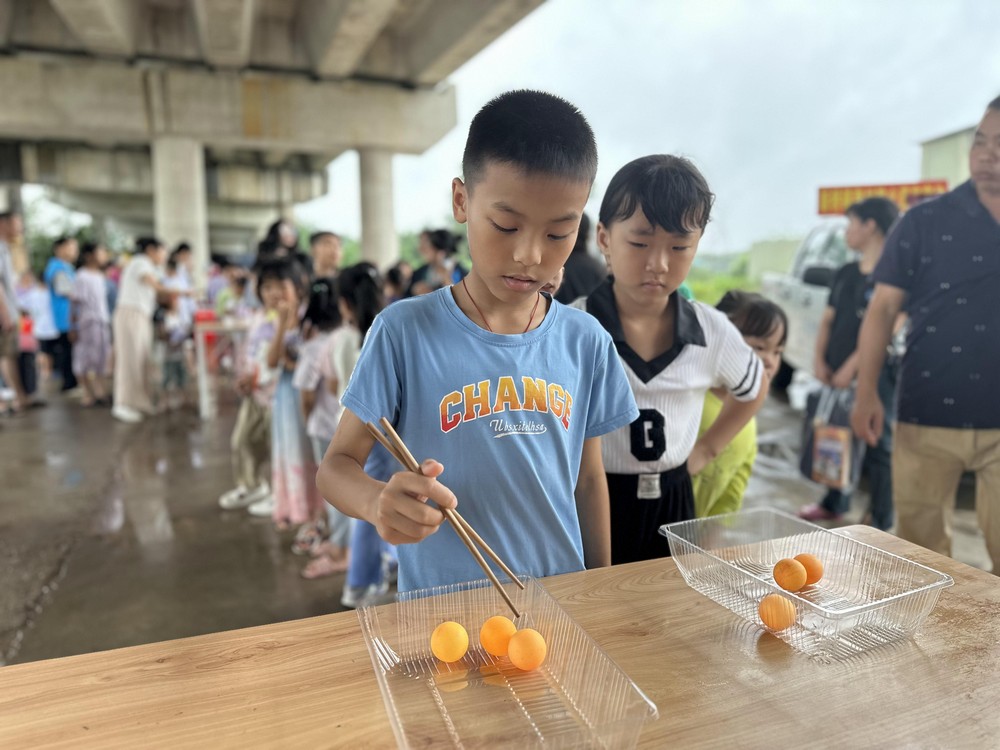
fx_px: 693
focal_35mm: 24
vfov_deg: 56.8
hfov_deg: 71.6
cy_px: 375
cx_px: 500
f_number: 1.78
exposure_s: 1/172
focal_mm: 6.86
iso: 100
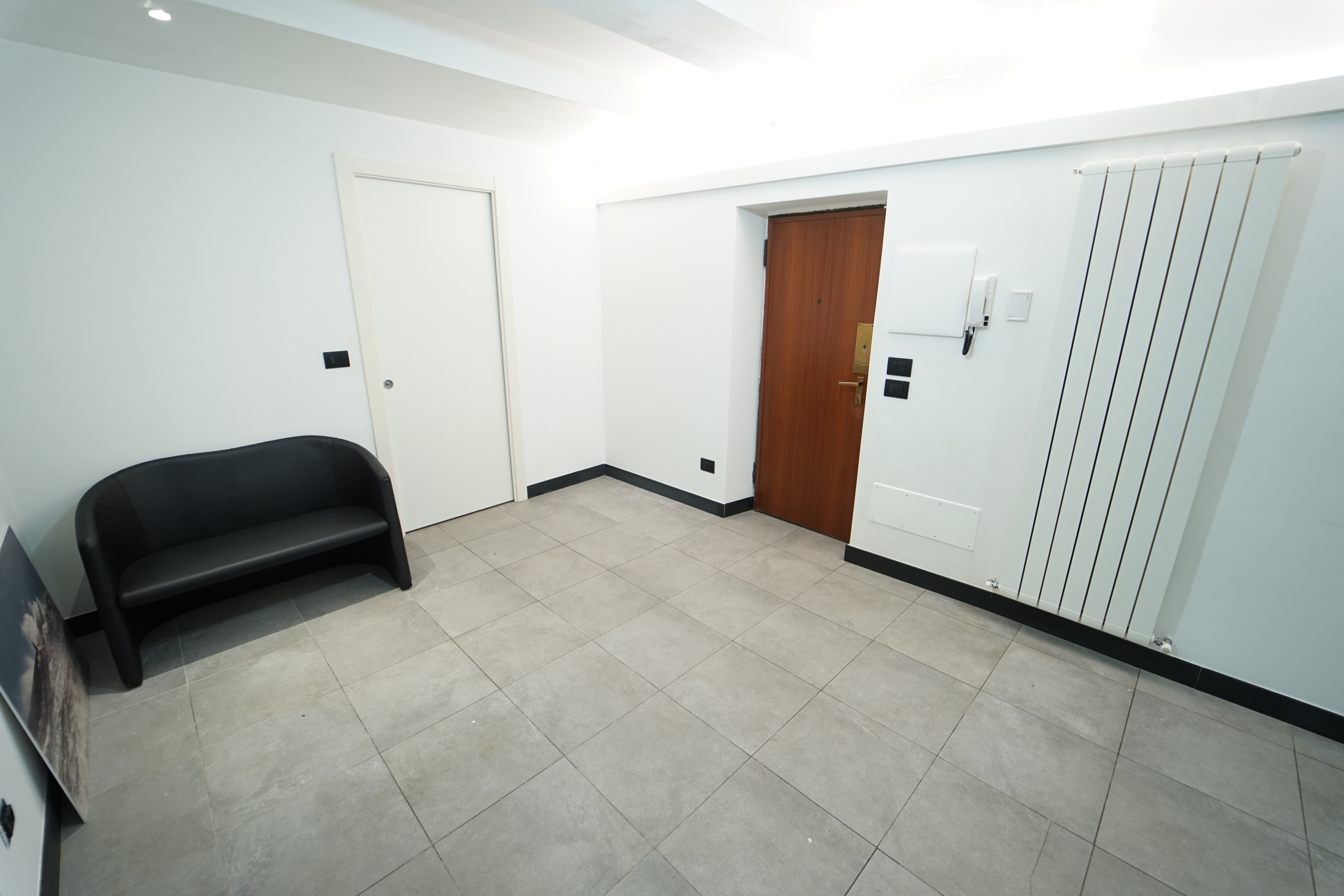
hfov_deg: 104.3
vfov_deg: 81.2
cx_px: 672
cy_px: 448
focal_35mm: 14
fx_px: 523
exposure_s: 1/60
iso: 640
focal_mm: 14
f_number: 2.8
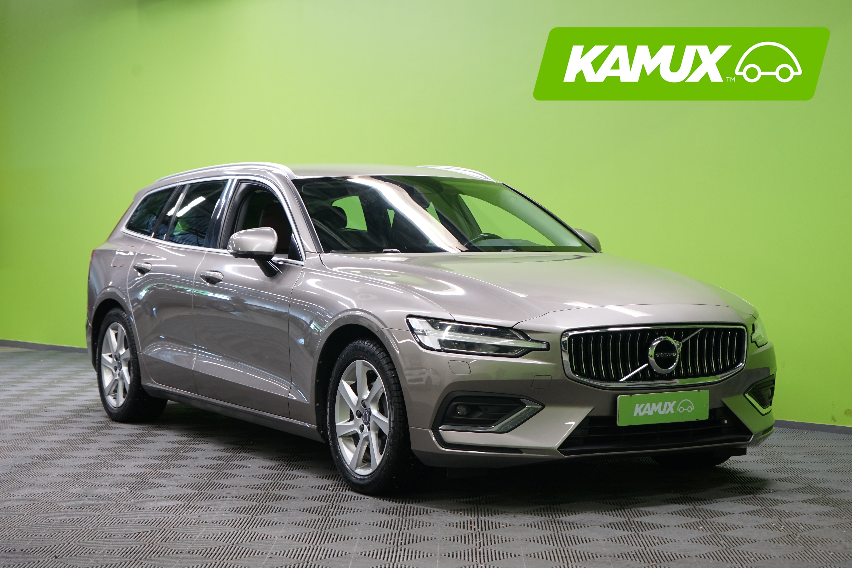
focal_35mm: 70
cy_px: 284
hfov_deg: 28.8
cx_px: 426
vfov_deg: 19.5
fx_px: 1657
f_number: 5.6
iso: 1250
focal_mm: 70
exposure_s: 1/50
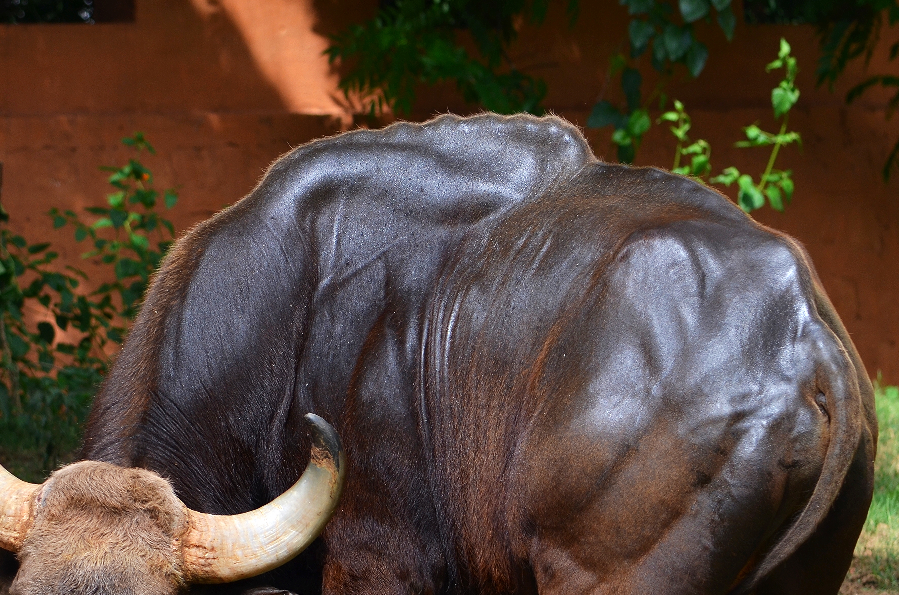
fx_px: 13230
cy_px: 537
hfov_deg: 3.9
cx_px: 476
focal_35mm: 531
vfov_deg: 2.6
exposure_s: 1/640
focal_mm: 195
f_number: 6.3
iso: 200
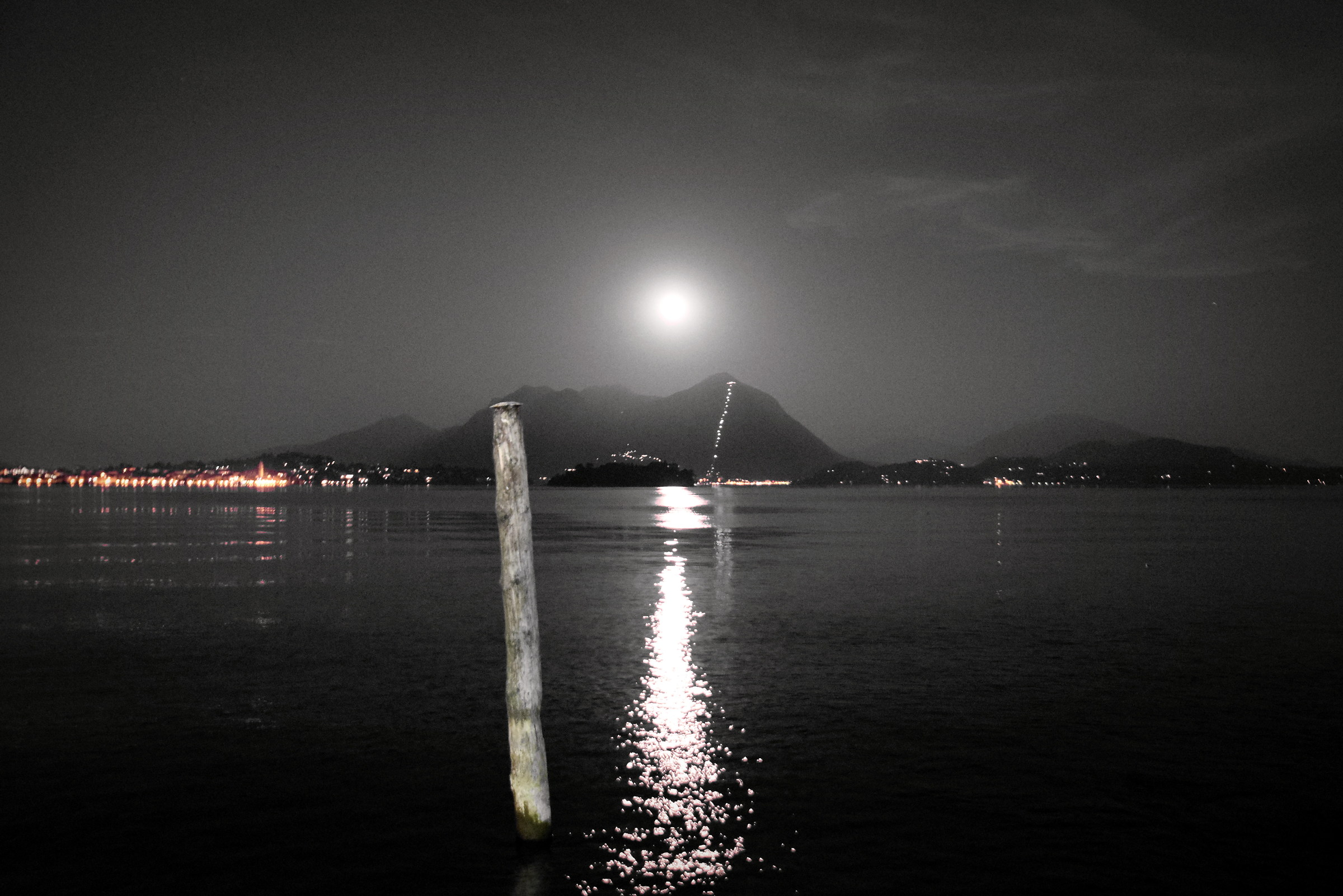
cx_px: 672
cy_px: 448
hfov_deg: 57.2
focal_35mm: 33
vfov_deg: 40.0
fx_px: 1231
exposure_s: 1/3
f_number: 3.5
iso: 6400
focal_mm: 22
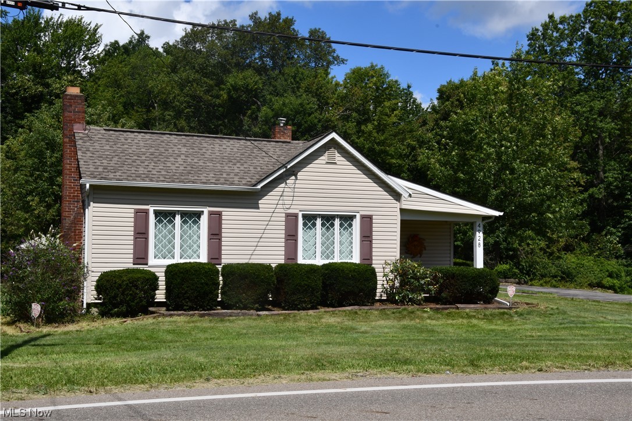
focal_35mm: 48
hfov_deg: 41.1
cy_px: 210
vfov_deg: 28.1
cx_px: 316
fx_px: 843
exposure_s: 1/250
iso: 250
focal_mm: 32
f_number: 18
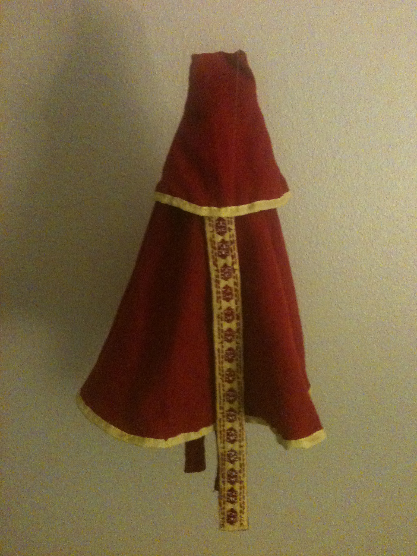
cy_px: 278
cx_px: 208
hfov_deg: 40.7
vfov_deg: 52.6
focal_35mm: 35
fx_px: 562
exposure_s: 1/15
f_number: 2.8
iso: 640
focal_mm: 3.85
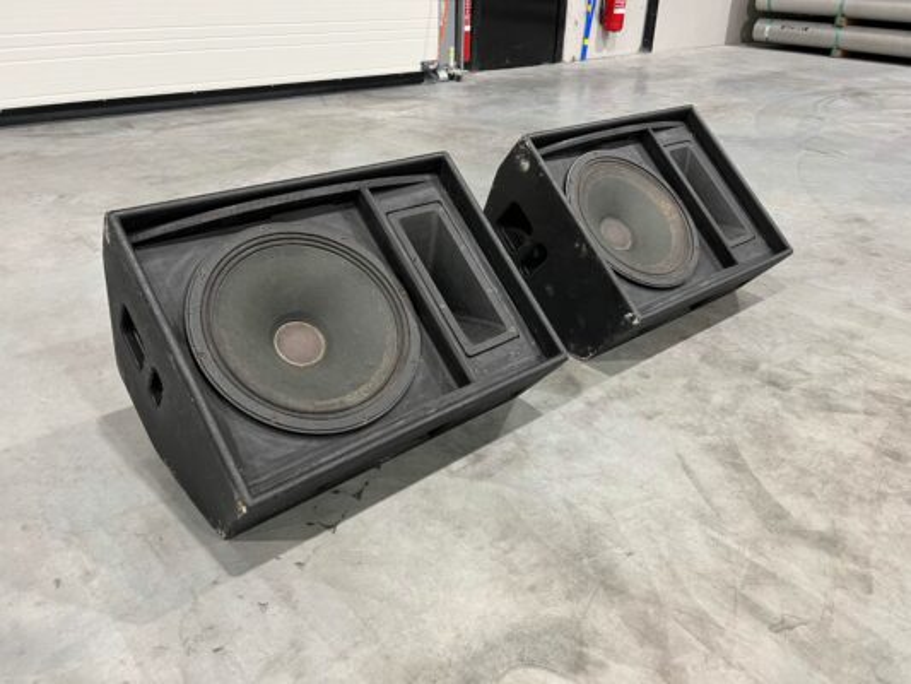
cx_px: 456
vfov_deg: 53.1
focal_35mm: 26
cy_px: 342
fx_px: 684
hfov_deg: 67.3
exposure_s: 1/60
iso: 160
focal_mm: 5.7
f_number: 1.5
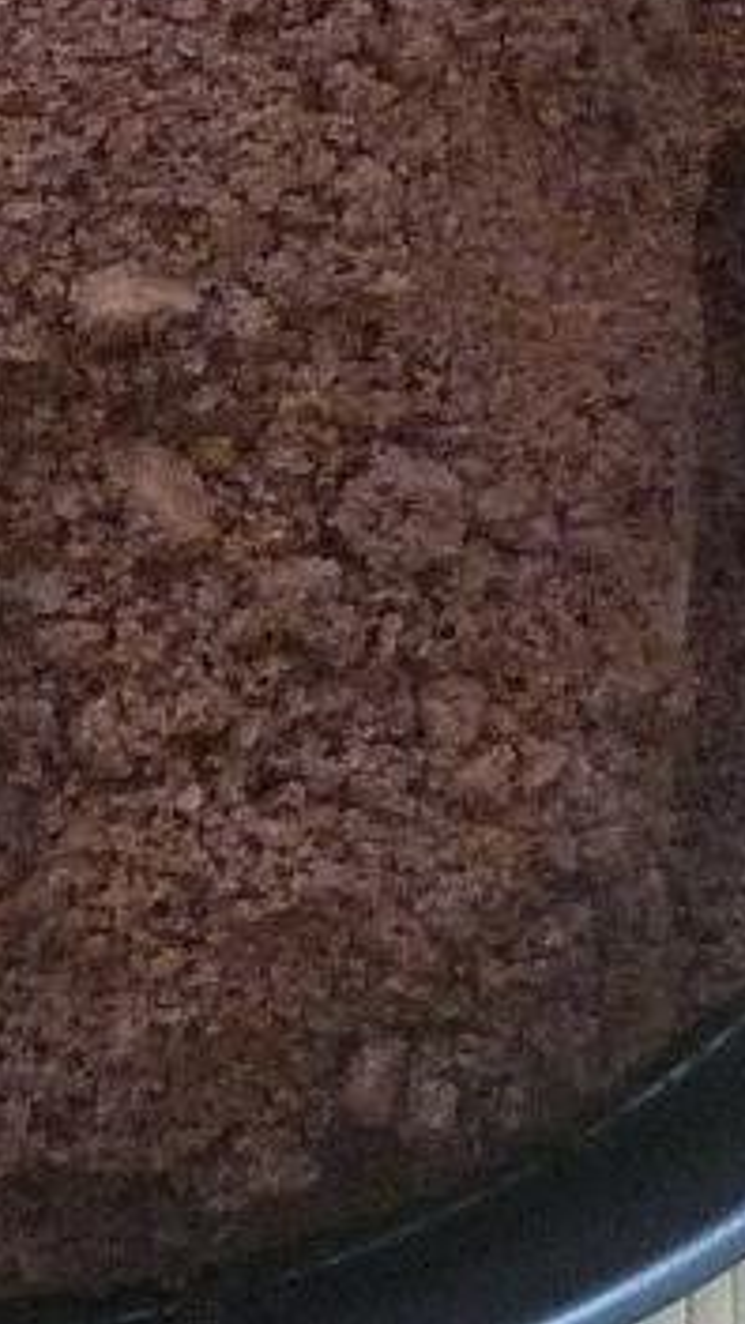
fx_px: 6005
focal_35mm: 171
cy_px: -56
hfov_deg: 7.0
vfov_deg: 12.4
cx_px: -203
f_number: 3.5
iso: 400
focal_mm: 5.3
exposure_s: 1/13
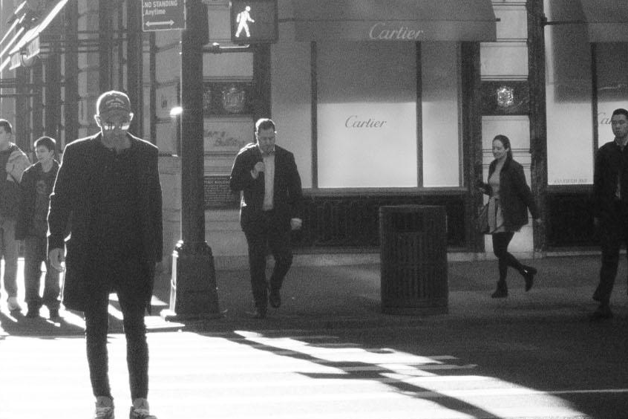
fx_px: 2233
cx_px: 143
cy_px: -189
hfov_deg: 15.9
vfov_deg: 10.4
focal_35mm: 128
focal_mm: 24.2
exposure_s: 1/400
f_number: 9
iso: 800
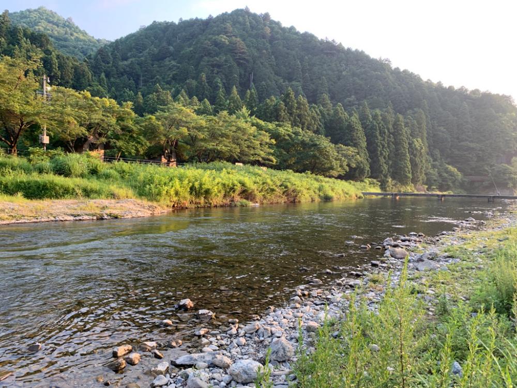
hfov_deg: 67.3
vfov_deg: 53.1
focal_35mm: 26
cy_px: 194
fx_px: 388
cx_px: 258
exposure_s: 1/122
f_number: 1.8
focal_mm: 4.25
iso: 32
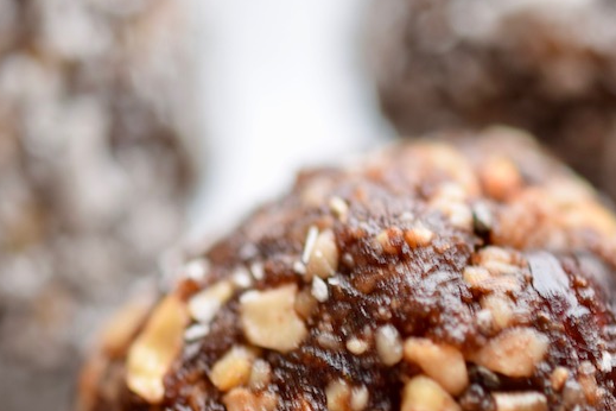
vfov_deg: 4.4
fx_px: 5321
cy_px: 372
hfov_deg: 6.6
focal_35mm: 311
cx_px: 414
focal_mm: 105
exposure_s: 1/60
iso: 250
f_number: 4
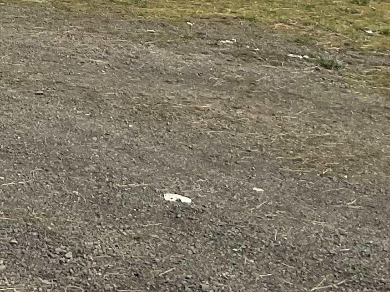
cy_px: -214
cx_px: -134
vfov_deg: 13.0
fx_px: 1171
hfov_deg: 17.6
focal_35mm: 104
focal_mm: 3
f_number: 1.8
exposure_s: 1/2667
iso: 16
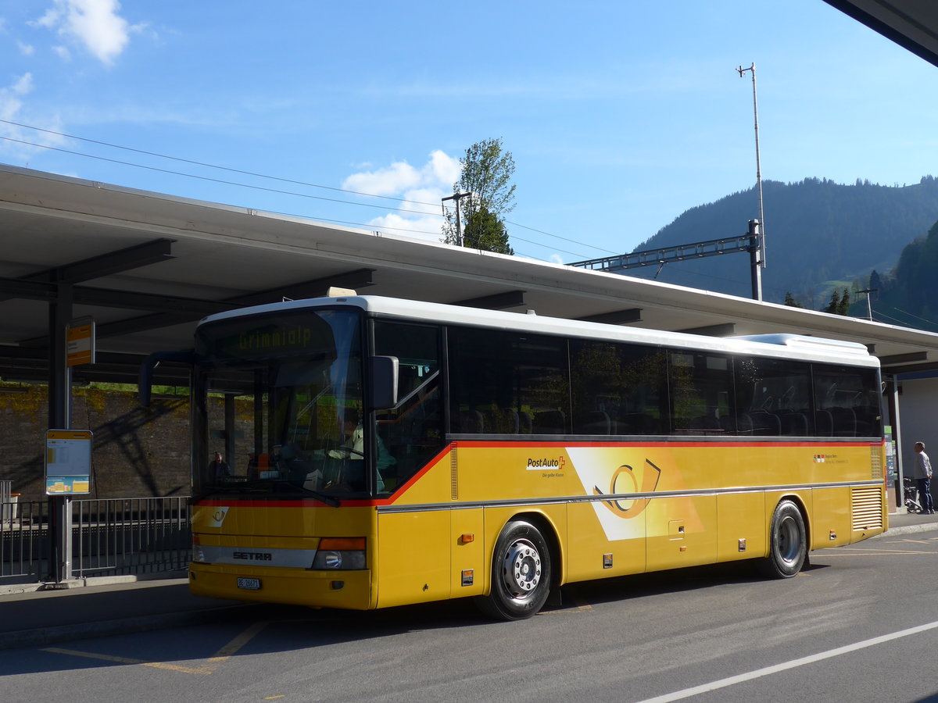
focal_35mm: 49
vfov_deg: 29.7
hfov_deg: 38.9
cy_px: 352
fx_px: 1328
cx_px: 469
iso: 80
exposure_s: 1/1000
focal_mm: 10.1
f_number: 3.2
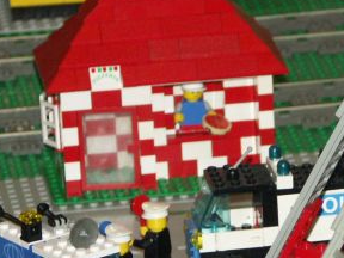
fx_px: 4313
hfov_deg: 4.6
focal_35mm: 434
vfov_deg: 3.4
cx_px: 374
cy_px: 192
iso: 200
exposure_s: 1/125
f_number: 3.2
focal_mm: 31.23
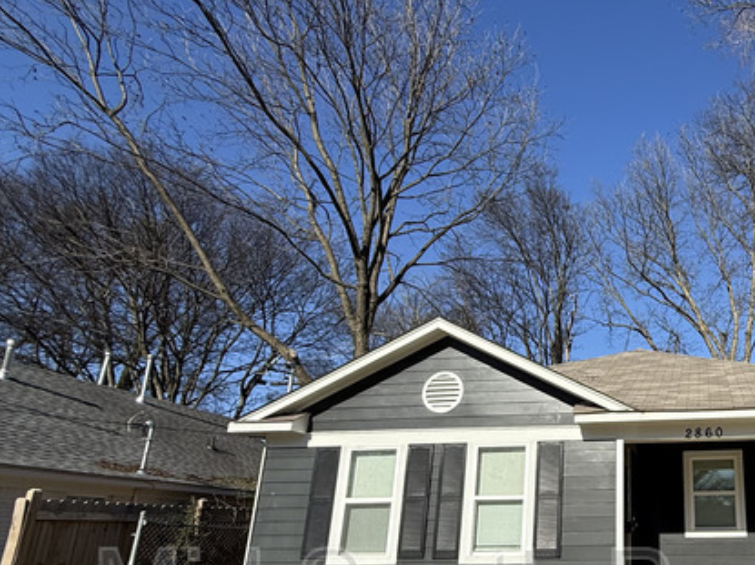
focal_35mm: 27
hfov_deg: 57.8
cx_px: 653
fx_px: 589
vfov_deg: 50.6
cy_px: 369
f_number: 2.2
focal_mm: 2.22
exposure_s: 1/2410
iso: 50
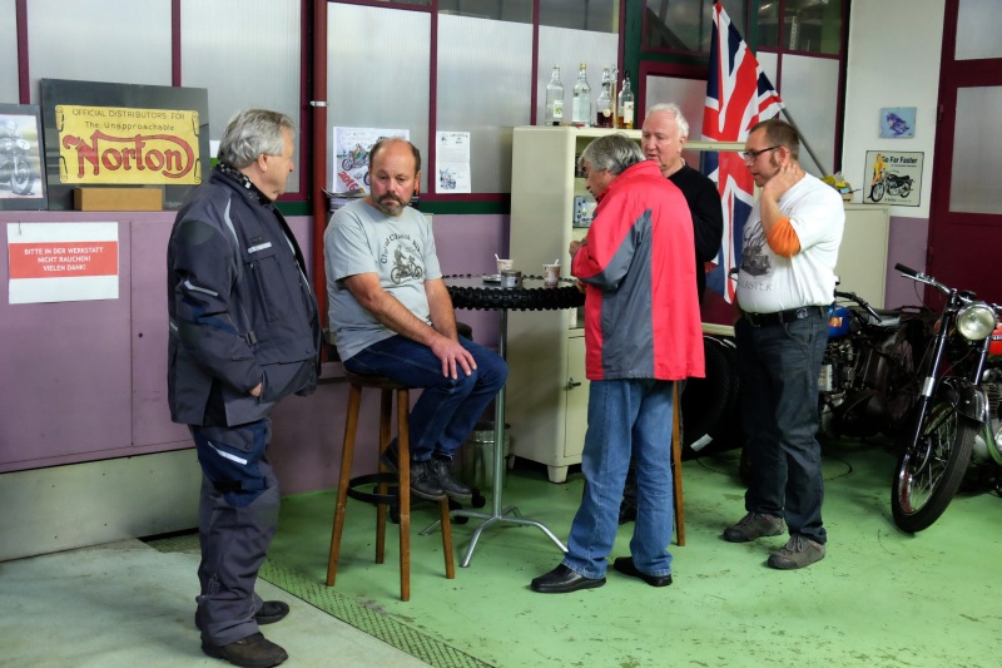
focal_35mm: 46
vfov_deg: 29.2
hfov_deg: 42.8
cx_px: 501
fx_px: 1280
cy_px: 334
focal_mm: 30.9
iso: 4000
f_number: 4.3
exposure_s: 1/18
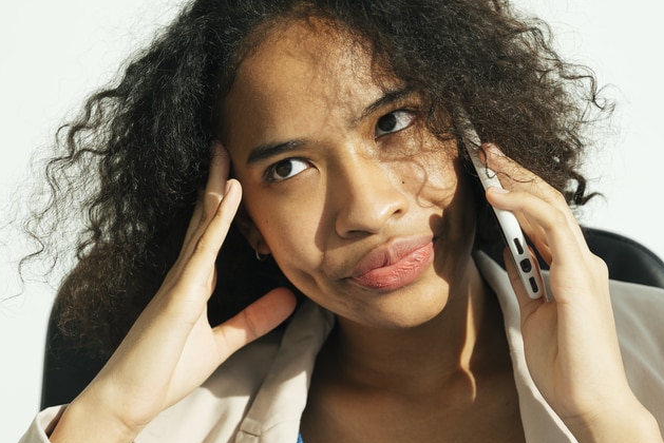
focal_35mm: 89
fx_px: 1651
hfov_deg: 22.7
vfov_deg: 15.3
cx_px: 366
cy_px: 224
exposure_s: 1/200
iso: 160
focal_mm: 56.3
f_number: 4
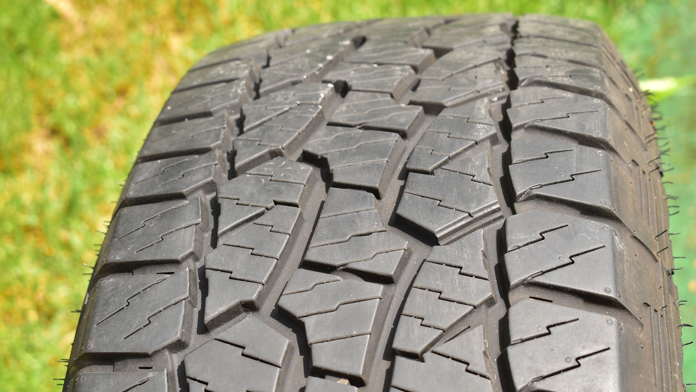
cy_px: 223
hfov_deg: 27.9
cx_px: 350
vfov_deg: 15.9
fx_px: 1403
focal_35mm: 76
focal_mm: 48
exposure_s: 1/160
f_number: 6.3
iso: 100
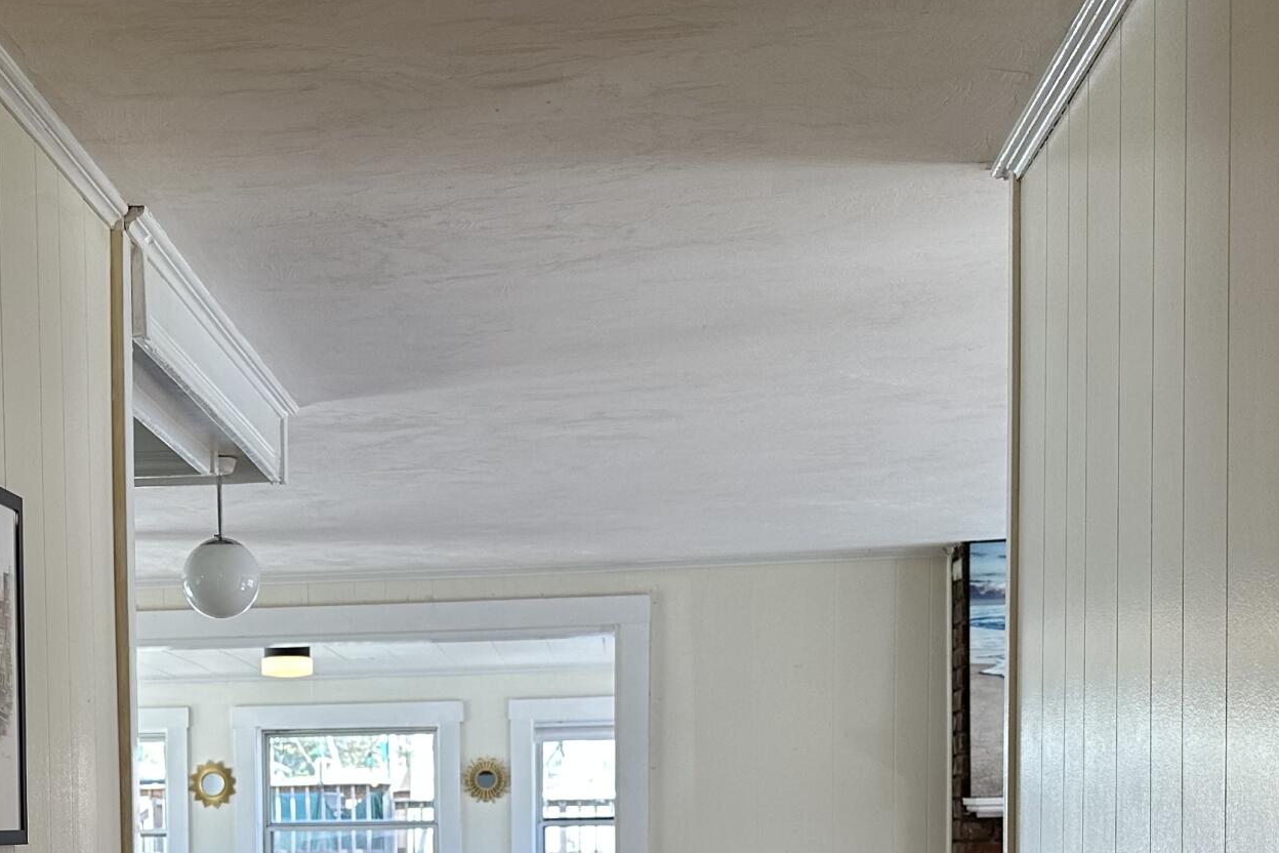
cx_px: 287
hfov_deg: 32.6
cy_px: 931
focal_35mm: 60
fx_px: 2131
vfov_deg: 21.5
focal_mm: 6.86
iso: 100
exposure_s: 1/120
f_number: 1.78
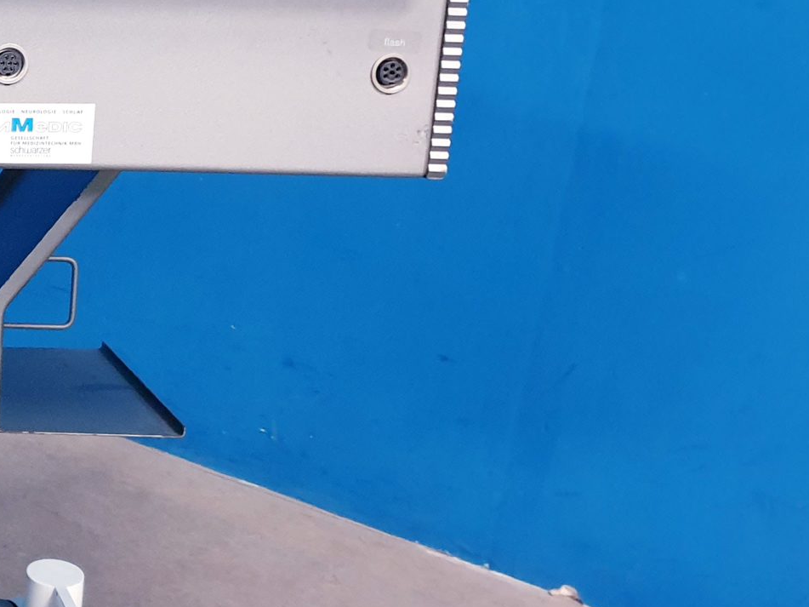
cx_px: -255
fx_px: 1636
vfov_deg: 21.0
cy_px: 380
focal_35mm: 70
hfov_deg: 24.2
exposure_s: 1/17
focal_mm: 4.3
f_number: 1.5
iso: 250
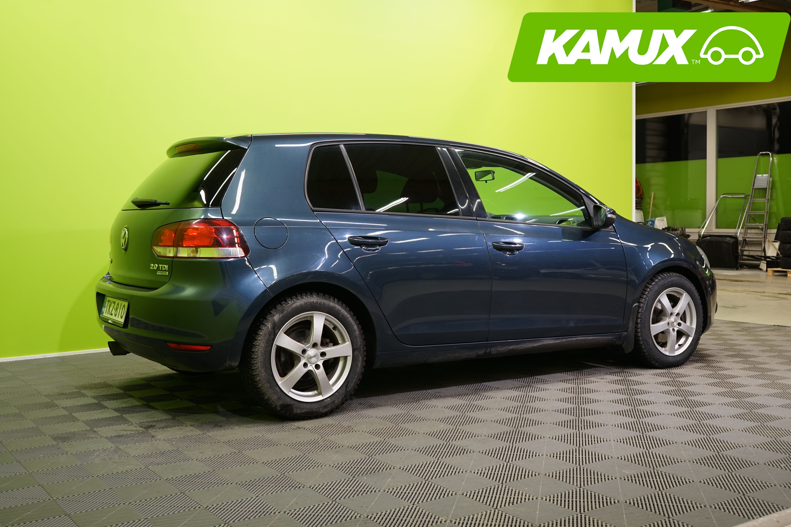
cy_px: 257
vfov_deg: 34.2
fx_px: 857
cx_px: 406
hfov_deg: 49.5
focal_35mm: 39
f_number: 5
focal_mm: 38
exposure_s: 1/25
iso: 500
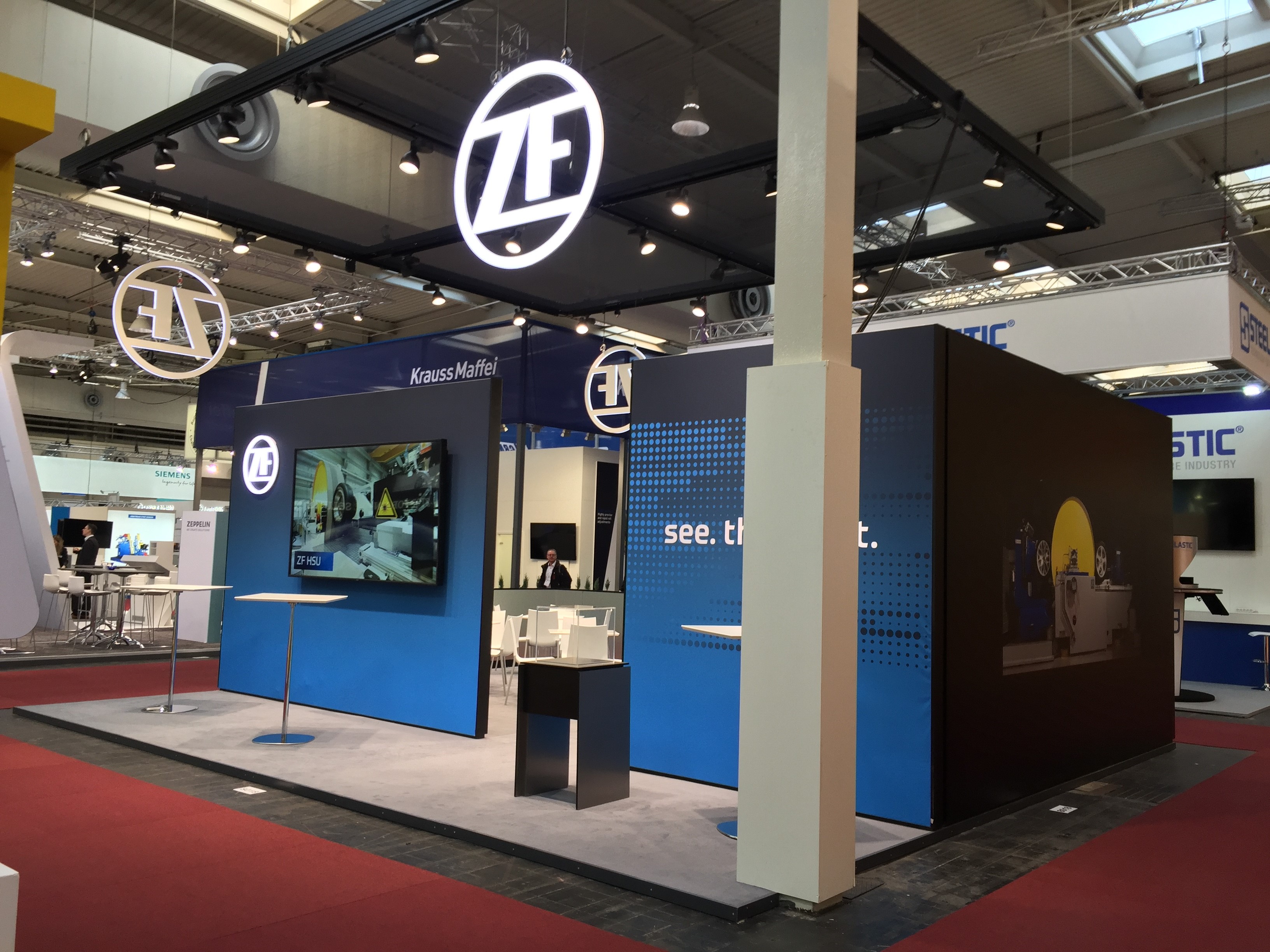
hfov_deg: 61.7
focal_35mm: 29
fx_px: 1064
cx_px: 635
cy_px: 476
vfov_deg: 48.2
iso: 40
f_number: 2.2
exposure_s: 1/50
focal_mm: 4.15
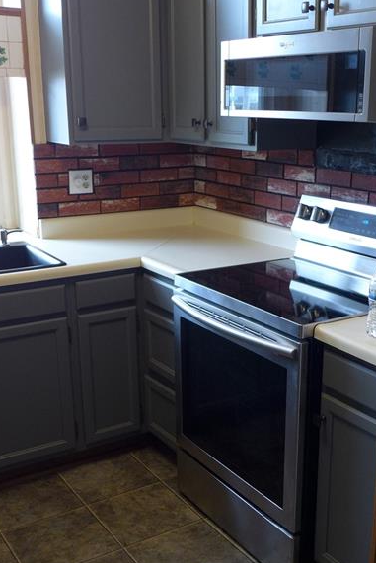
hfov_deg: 30.8
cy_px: 311
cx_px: 270
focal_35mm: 43
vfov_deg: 45.4
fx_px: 673
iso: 125
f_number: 1.4
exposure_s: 1/60
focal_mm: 4.7
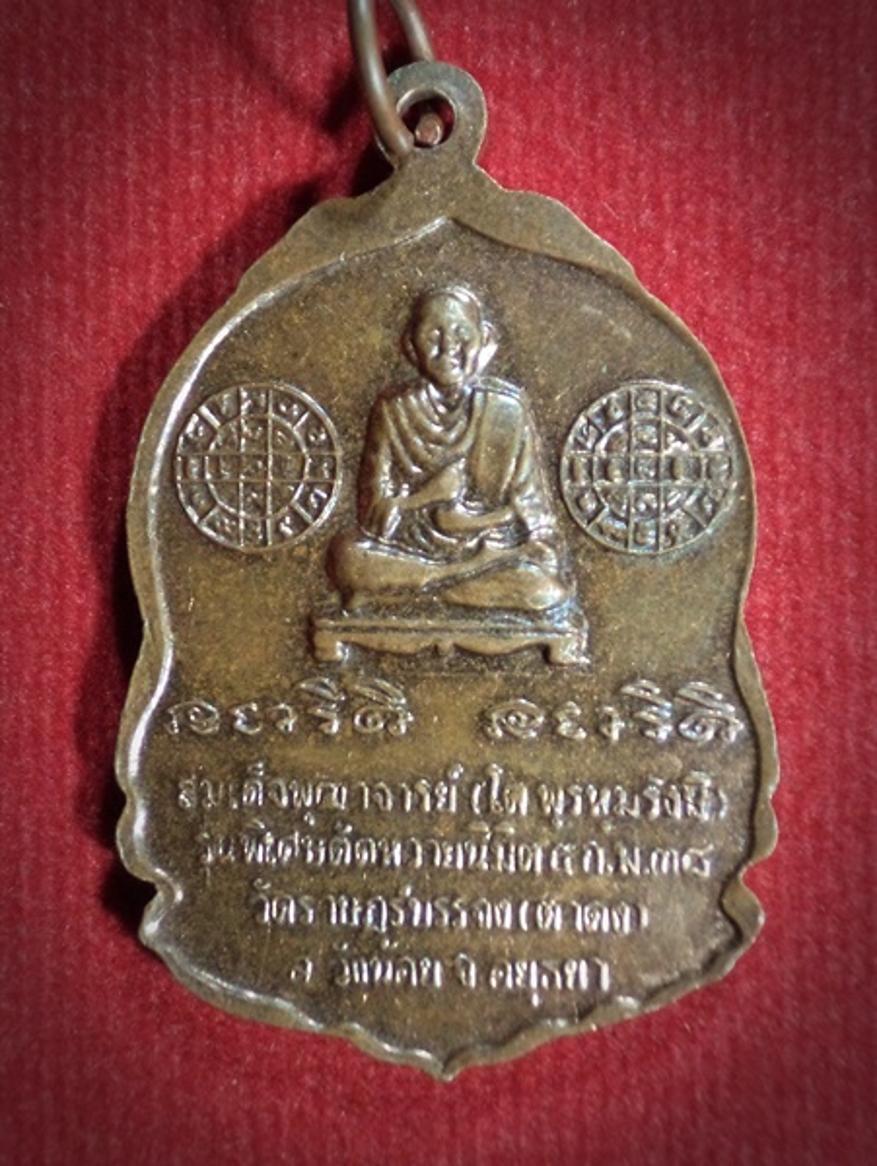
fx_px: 1316
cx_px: 438
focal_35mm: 39
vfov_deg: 47.8
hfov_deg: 36.9
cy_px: 583
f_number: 4
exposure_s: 1/30
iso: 800
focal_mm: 6.9
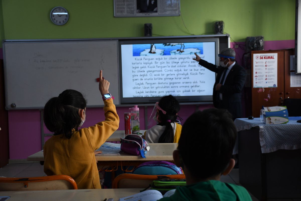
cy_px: 100
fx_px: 401
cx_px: 150
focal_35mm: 48
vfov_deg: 28.1
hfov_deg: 41.1
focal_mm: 32
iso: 450
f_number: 4
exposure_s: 1/200
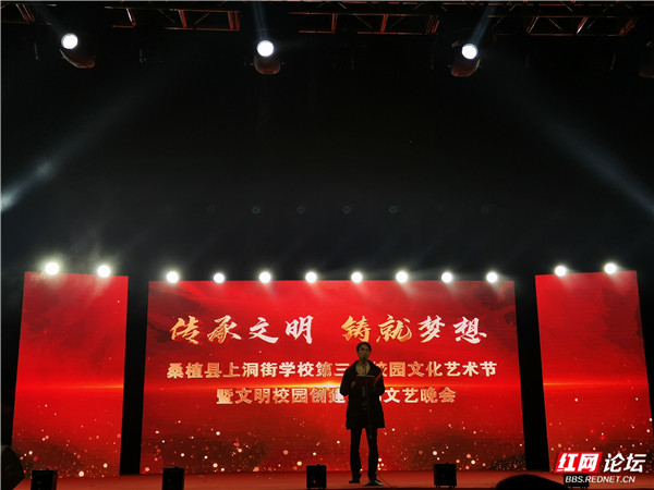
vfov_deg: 33.6
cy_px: 245
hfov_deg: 43.9
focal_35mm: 43
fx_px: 812
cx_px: 327
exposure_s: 1/357
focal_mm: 4.75
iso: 50
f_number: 1.8
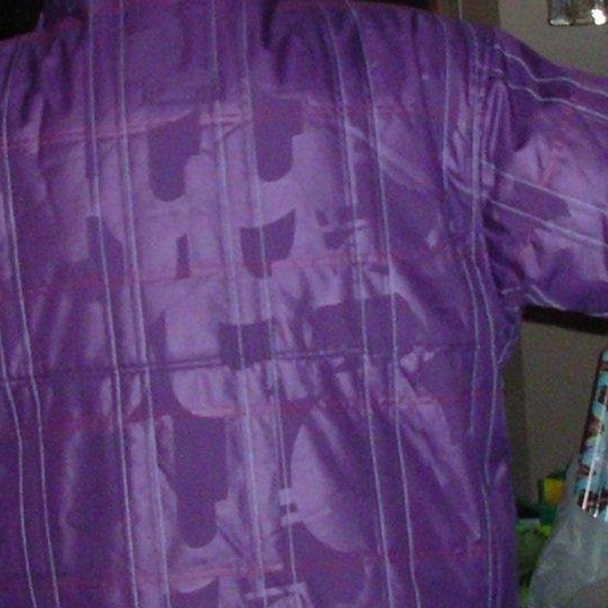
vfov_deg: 13.9
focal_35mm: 125
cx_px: 279
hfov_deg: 14.0
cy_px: 238
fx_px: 2484
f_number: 2.8
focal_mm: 5.7
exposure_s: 1/60
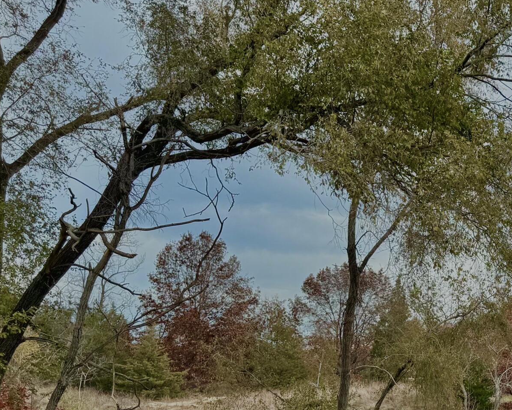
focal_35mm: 59
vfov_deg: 25.3
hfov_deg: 29.0
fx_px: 894
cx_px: 558
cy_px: 330
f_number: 1.78
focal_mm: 6.76
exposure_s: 1/2703
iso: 80
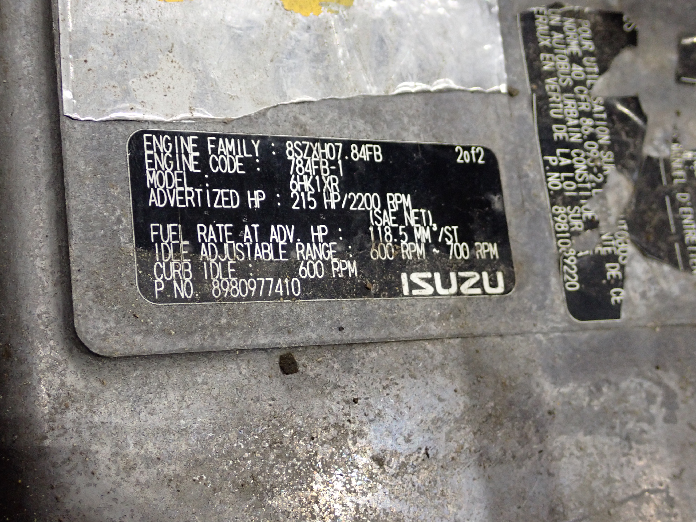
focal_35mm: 50
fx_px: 1005
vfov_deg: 29.1
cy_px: 261
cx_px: 348
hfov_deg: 38.2
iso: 500
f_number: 3.2
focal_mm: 9.01
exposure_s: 1/50
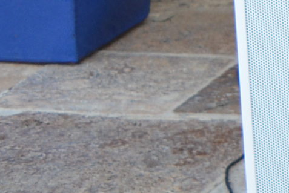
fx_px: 1816
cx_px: 824
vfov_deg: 5.8
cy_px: -295
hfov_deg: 8.0
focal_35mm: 226
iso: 400
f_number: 4
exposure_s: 1/80
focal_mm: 24
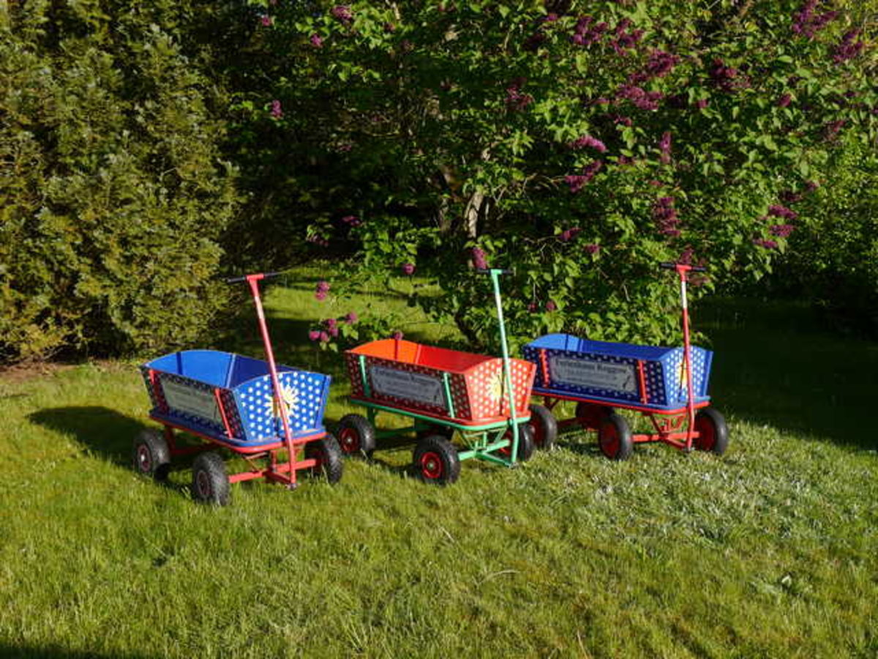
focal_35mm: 38
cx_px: 439
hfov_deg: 49.0
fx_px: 964
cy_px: 330
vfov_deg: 37.7
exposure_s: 1/250
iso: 160
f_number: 6.3
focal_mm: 19
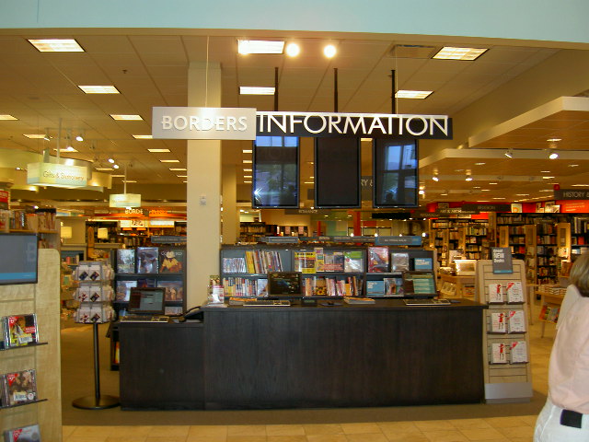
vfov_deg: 36.8
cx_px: 294
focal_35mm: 39
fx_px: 664
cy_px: 221
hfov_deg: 47.9
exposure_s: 1/59.5
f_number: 2.8
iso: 100
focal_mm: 8
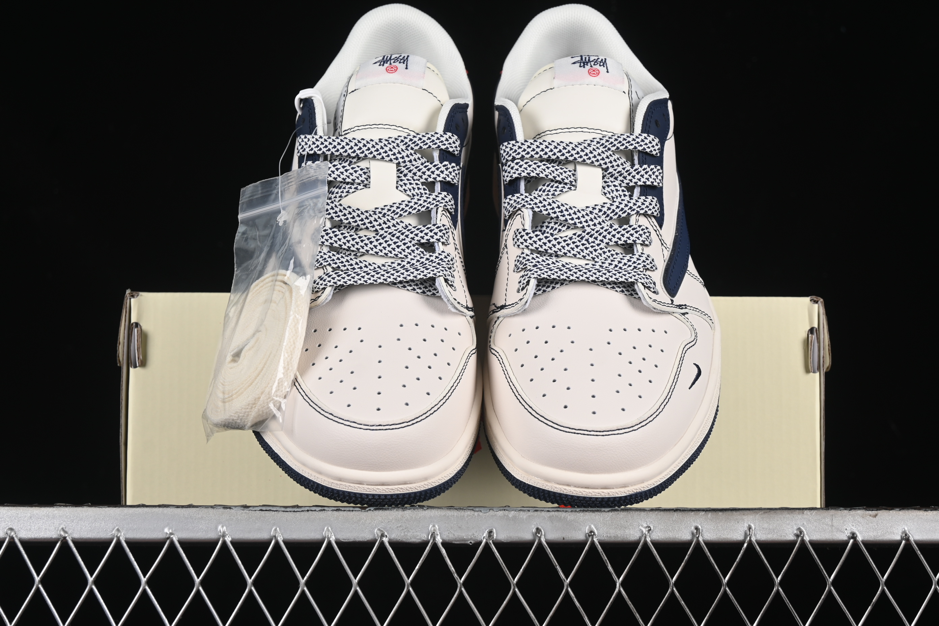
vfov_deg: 18.2
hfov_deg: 27.0
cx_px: 470
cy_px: 313
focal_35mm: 75
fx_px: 1956
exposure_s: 1/80
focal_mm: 50
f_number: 8
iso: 160
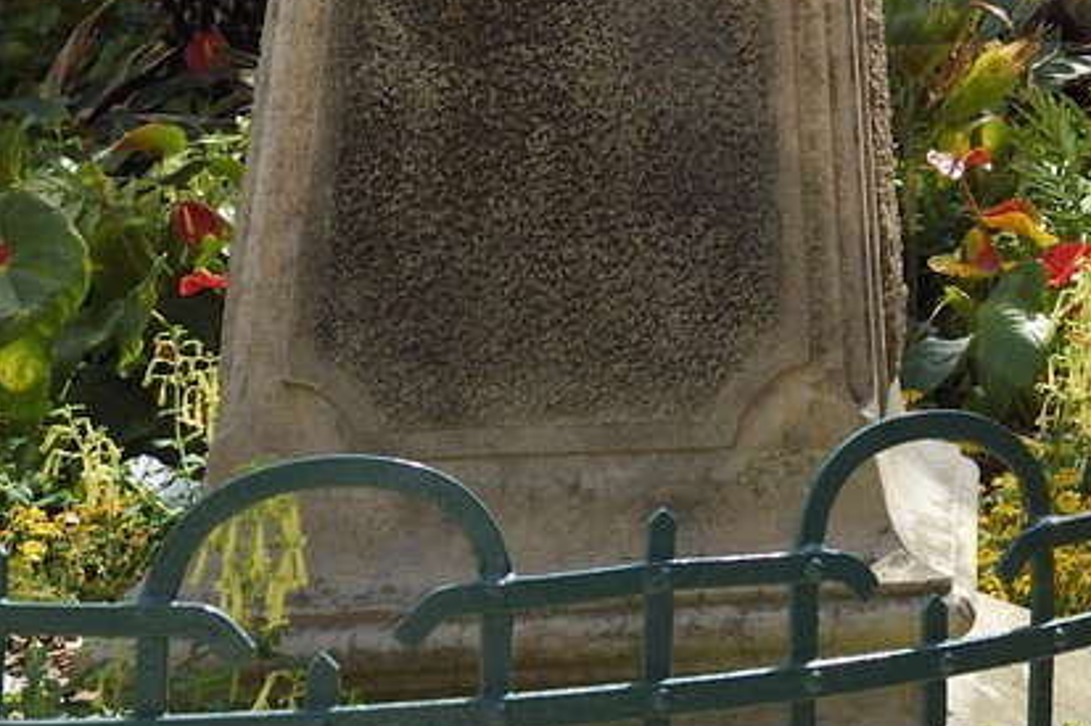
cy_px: -387
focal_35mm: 124
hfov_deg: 15.3
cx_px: 1603
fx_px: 3756
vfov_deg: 10.6
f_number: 10
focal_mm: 32
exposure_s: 1/250
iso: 200
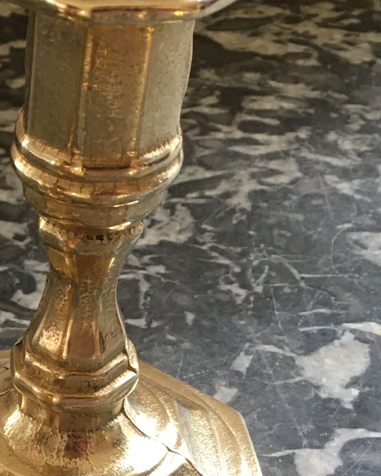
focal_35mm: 94
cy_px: 436
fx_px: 1325
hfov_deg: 15.4
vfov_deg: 20.0
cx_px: -153
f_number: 2.2
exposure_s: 1/33
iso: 125
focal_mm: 4.15
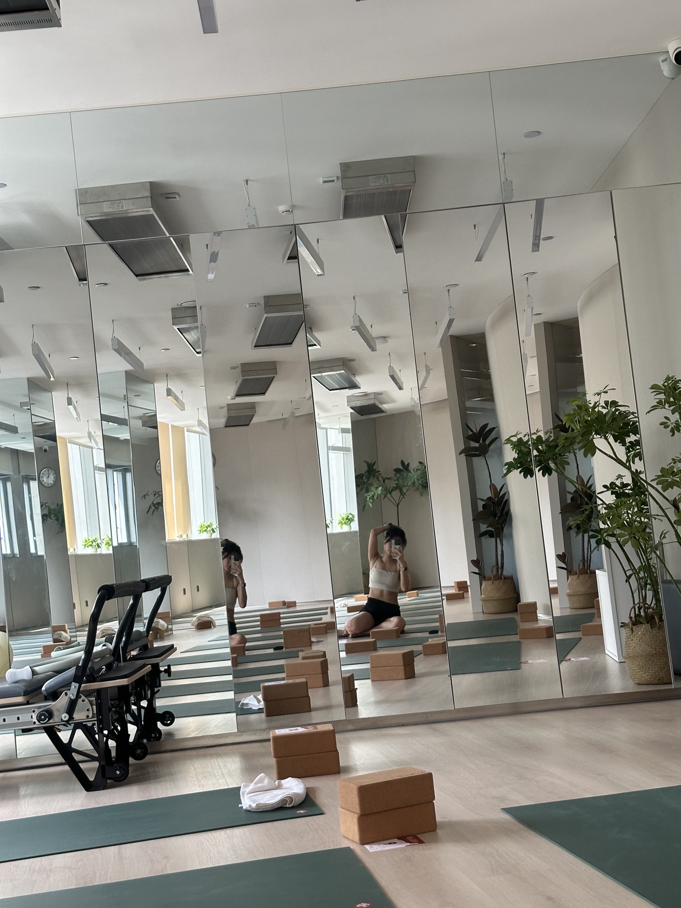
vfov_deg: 39.7
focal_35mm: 48
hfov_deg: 30.3
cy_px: 454
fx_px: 1259
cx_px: 340
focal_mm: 6.86
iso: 160
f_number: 1.78
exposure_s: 1/60
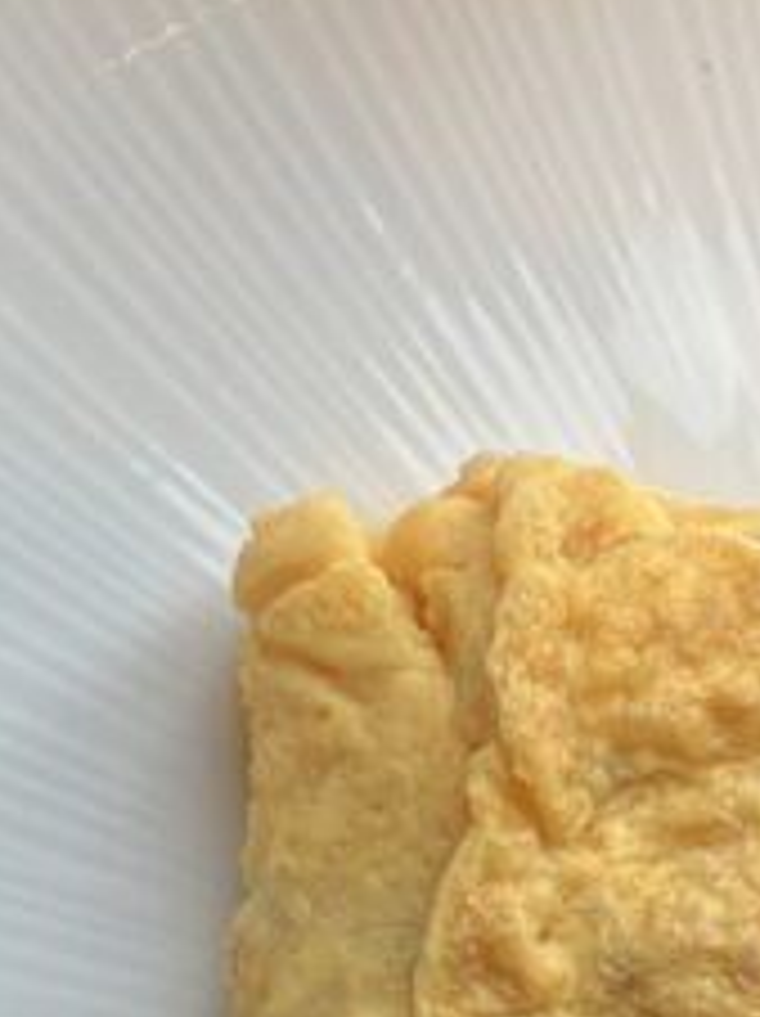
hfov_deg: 11.5
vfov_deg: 15.4
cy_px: 198
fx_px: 3725
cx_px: 850
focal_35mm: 127
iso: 25
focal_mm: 3.99
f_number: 1.8
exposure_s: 1/193
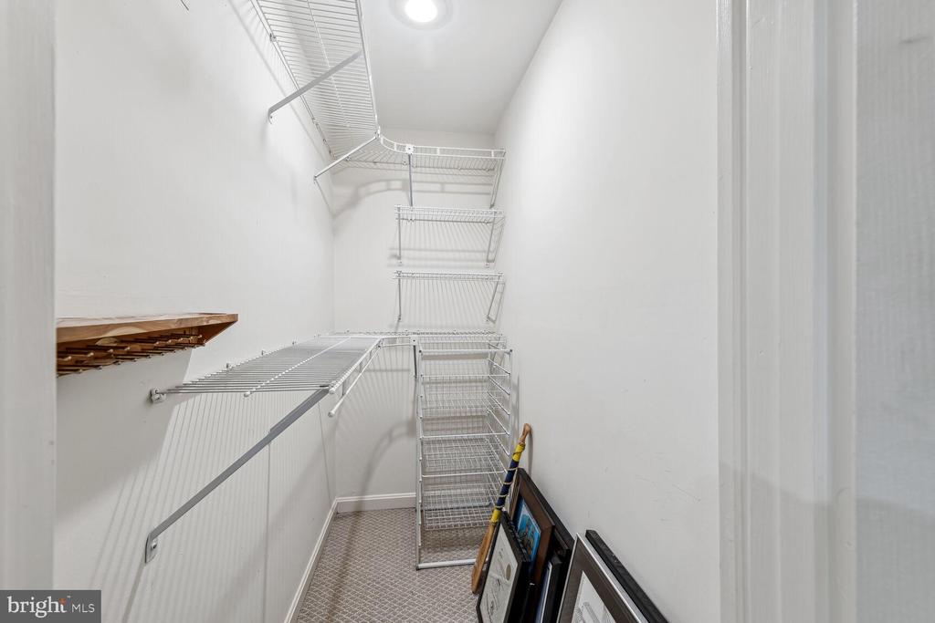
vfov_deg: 81.2
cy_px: 312
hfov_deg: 104.2
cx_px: 468
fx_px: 364
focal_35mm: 14
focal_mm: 14
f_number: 9
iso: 100
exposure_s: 1
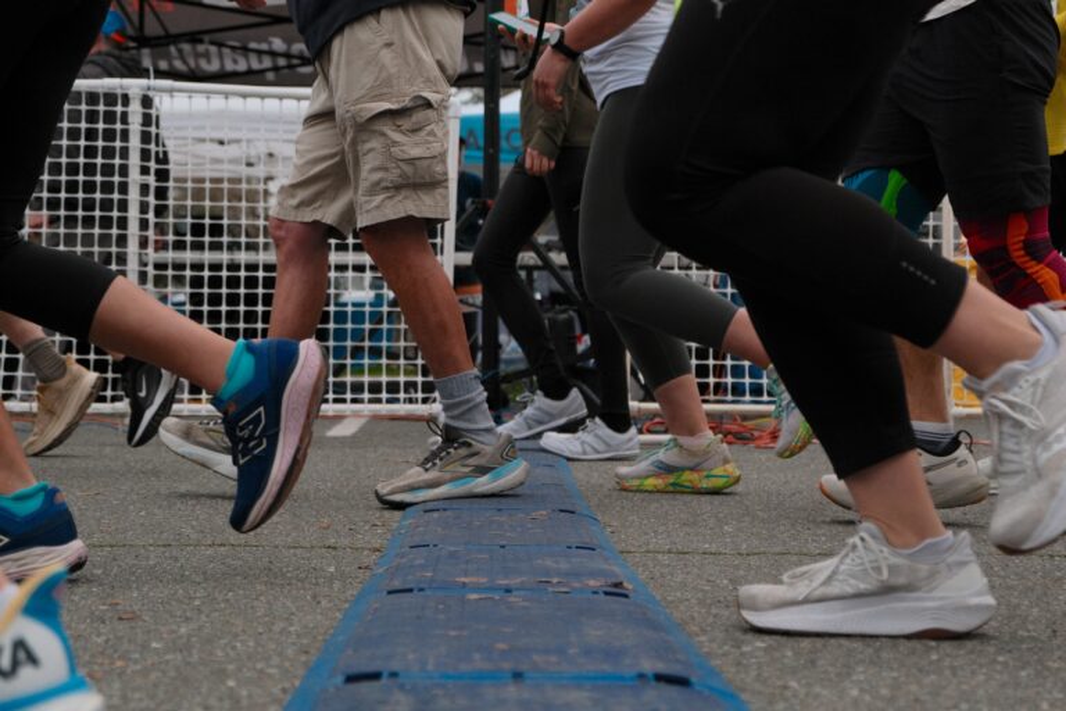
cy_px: 356
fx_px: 1747
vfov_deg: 23.0
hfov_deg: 33.9
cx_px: 533
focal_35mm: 59
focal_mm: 39
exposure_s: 1/2000
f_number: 3.6
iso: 1250
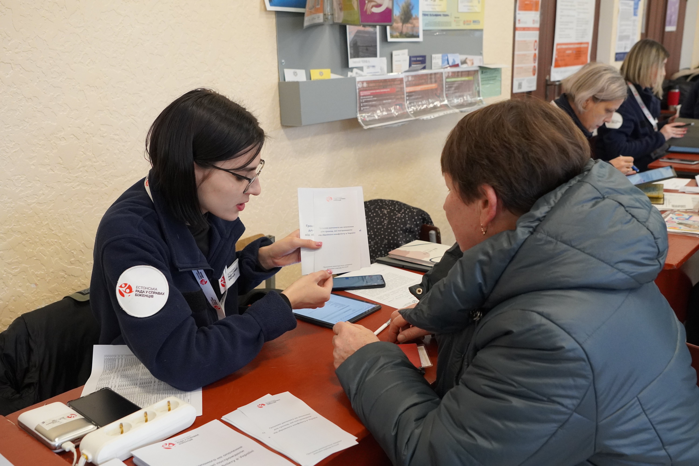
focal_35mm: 33
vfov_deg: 40.0
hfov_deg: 57.2
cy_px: 233
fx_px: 641
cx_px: 350
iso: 2500
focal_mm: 22
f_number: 4
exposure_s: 1/160
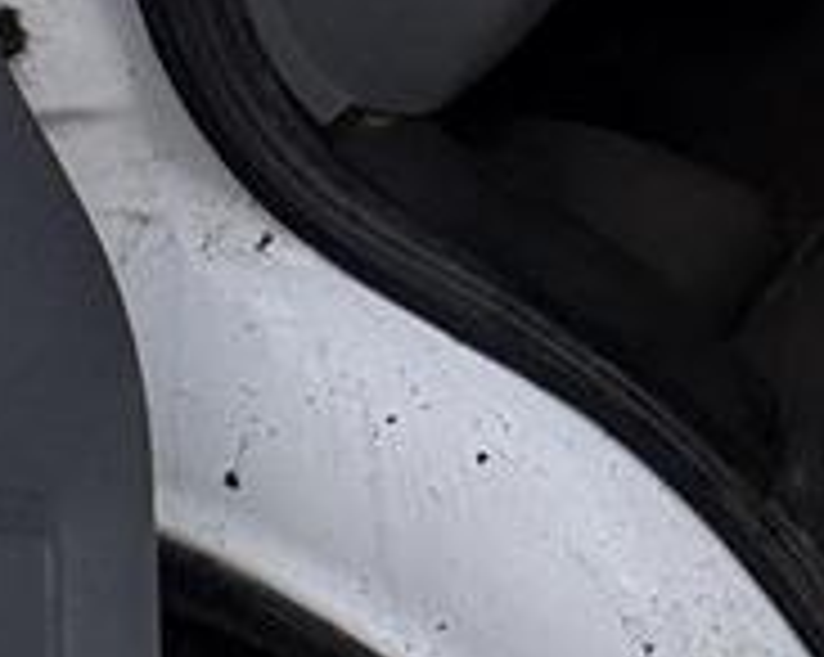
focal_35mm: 67
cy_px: -558
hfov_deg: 19.5
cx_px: 1558
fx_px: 1632
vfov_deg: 17.8
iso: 40
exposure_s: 1/218
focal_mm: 2.22
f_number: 2.2
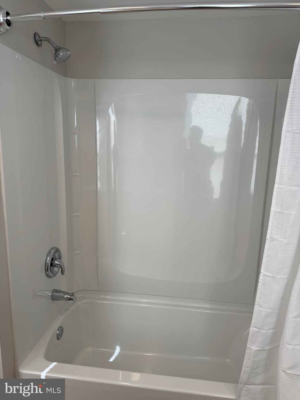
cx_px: 150
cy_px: 200
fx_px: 277
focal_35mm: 24
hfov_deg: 56.8
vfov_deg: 71.6
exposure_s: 1/448
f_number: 1.78
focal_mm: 6.76
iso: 80
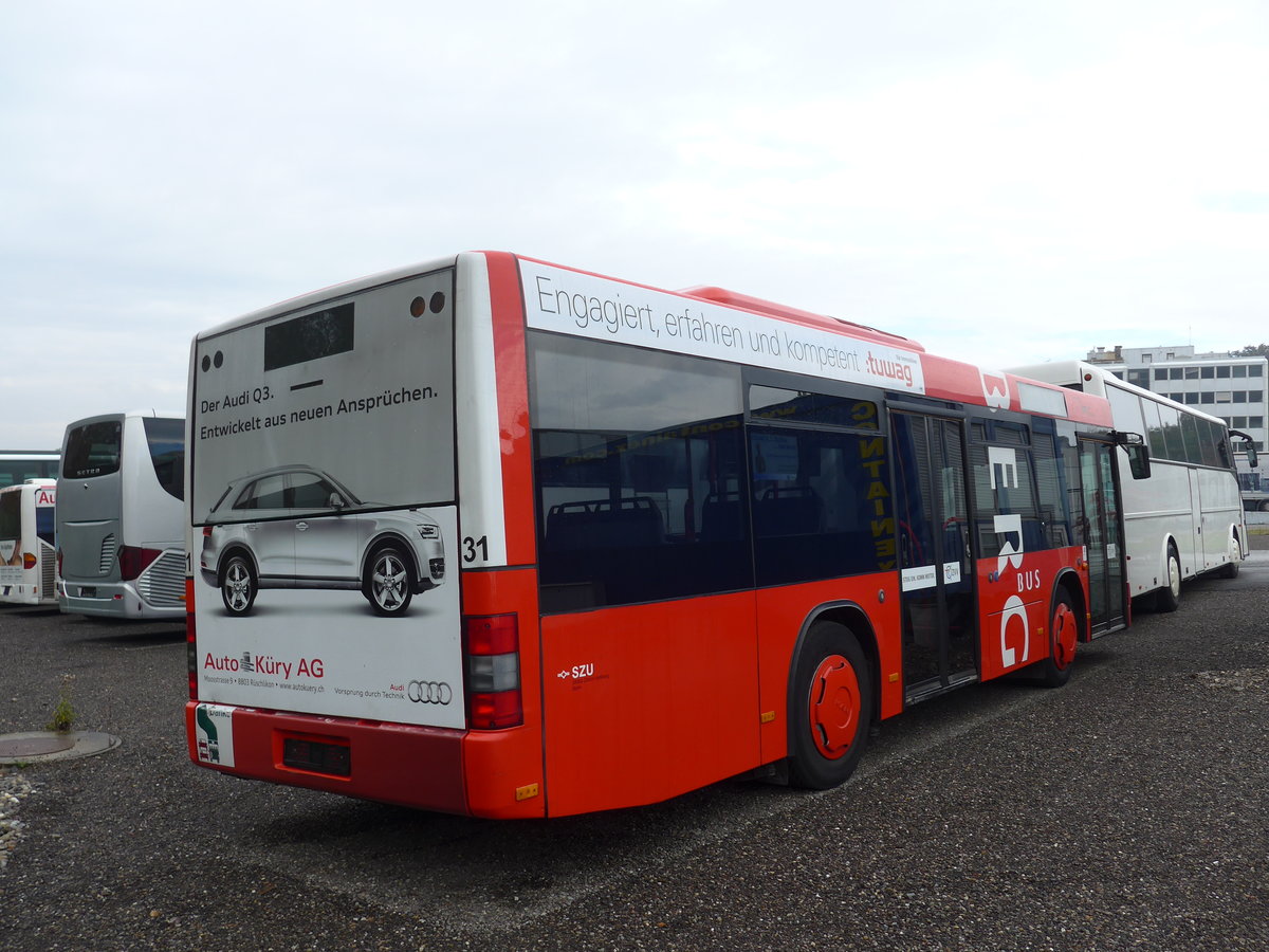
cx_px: 634
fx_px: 1063
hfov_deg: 61.7
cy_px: 476
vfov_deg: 48.2
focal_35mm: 29
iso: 80
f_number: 2.8
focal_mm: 6
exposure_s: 1/400
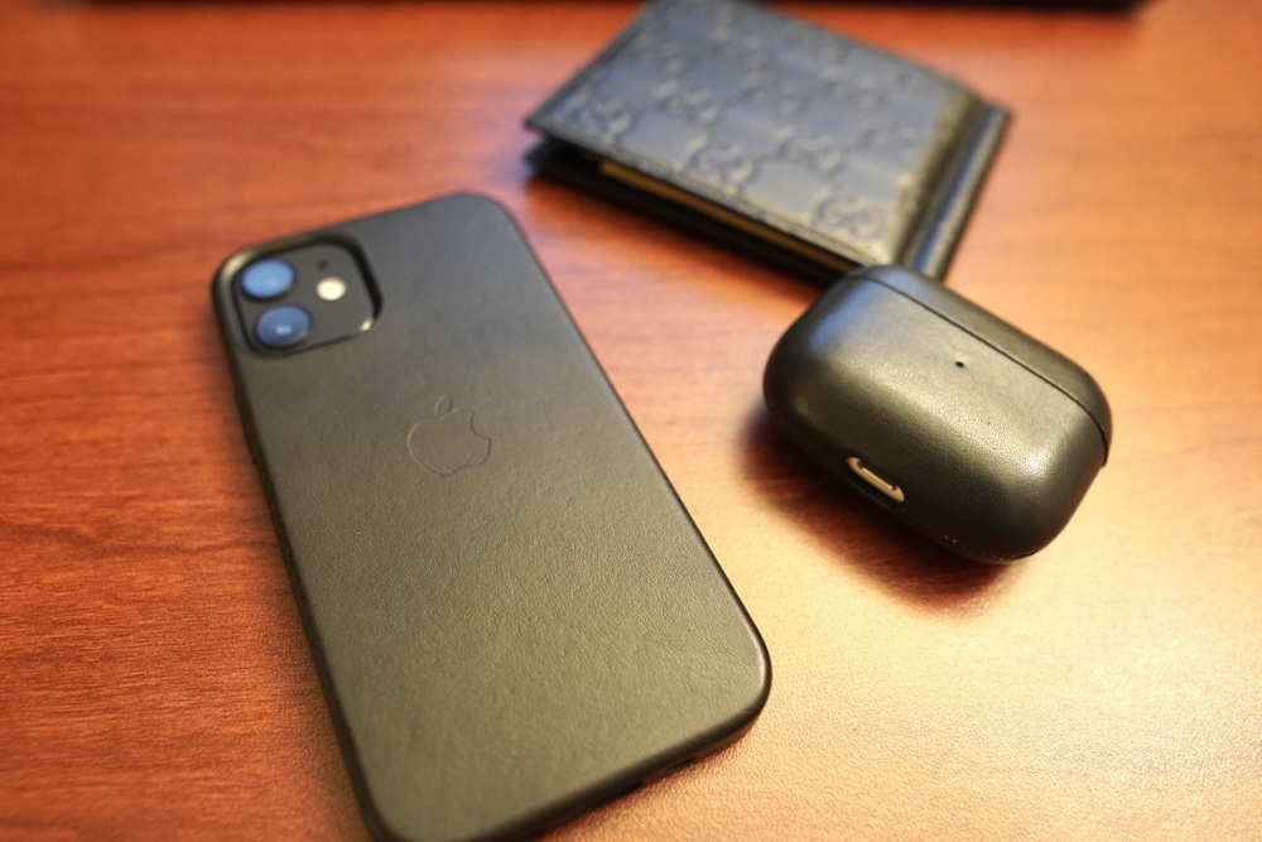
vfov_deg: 53.1
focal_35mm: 24
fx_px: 841
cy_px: 421
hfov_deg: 73.7
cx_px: 631
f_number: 2.2
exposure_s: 1/60
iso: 1600
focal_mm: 16
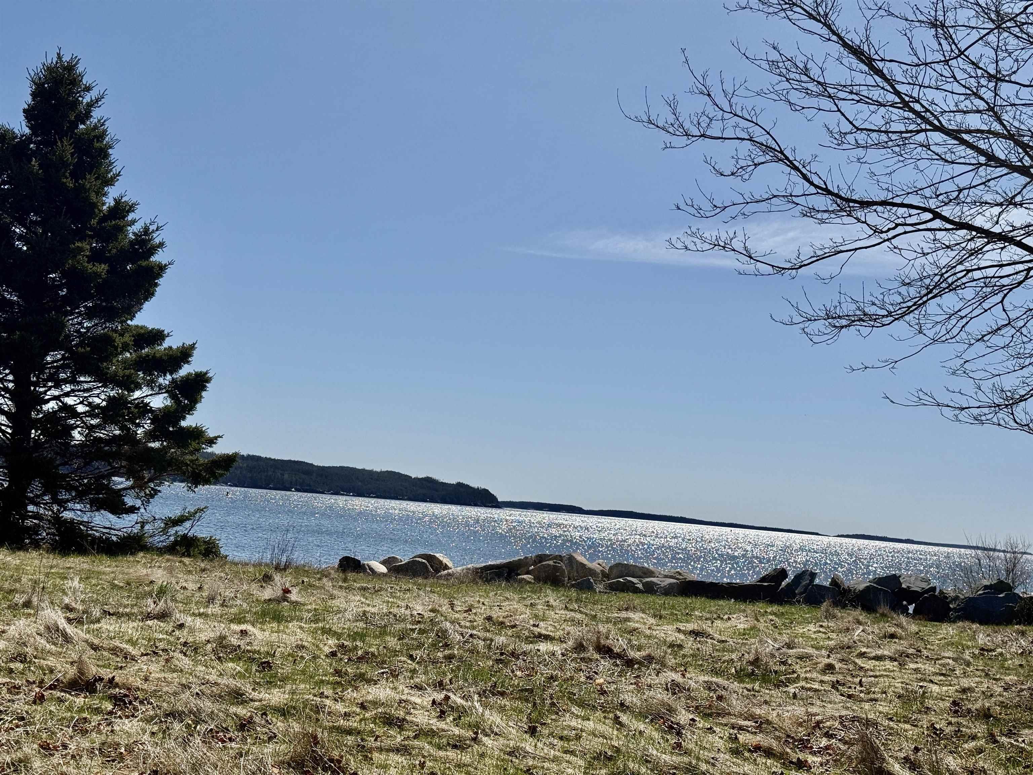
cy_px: 388
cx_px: 516
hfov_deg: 39.7
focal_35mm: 48
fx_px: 1432
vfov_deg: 30.3
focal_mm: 6.76
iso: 50
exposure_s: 1/11364
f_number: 1.78
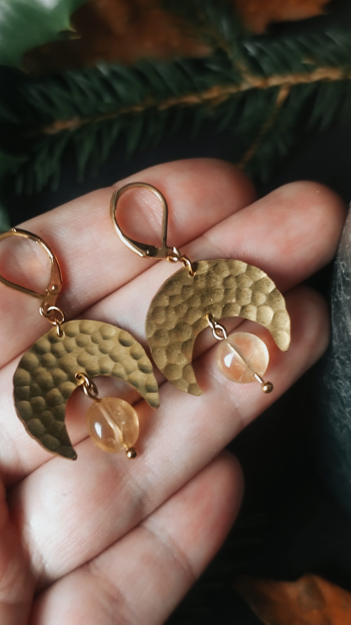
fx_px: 844
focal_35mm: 51
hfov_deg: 23.4
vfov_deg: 40.6
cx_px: 118
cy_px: 310
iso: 320
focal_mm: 6.19
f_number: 1.65
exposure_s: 1/25
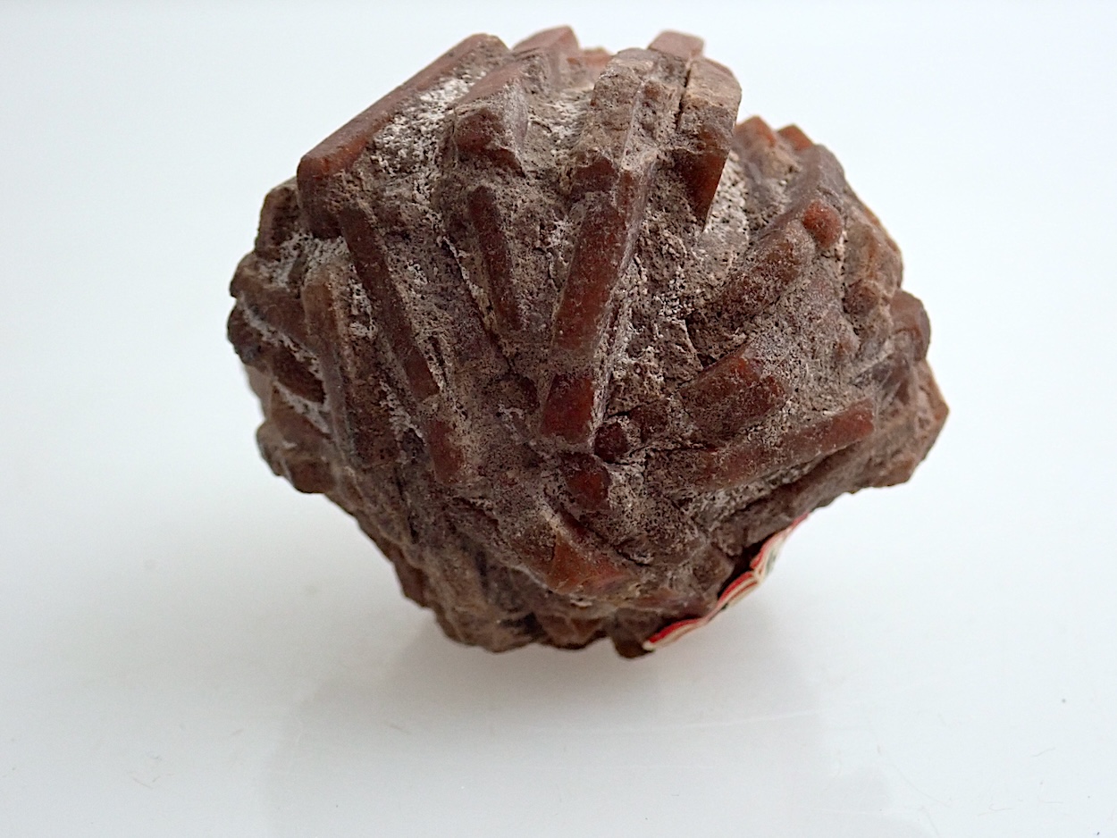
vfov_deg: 15.7
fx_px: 3034
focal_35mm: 94
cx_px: 558
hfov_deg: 20.9
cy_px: 419
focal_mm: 16.79
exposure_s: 1/60
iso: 800
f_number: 4.7
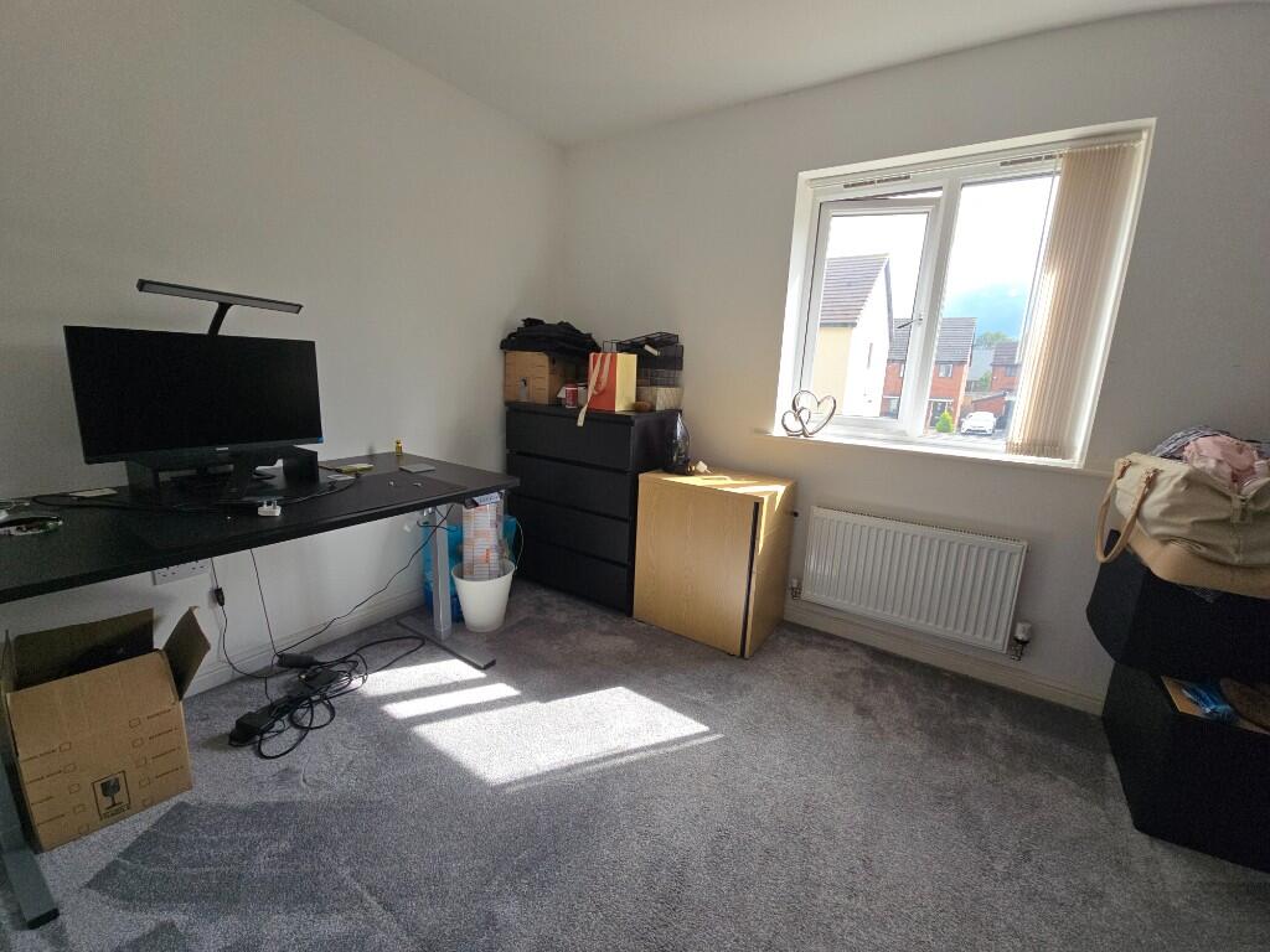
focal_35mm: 13
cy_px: 476
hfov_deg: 106.2
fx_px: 477
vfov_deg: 89.9
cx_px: 635
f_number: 2.2
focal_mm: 2.2
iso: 50
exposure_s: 1/324
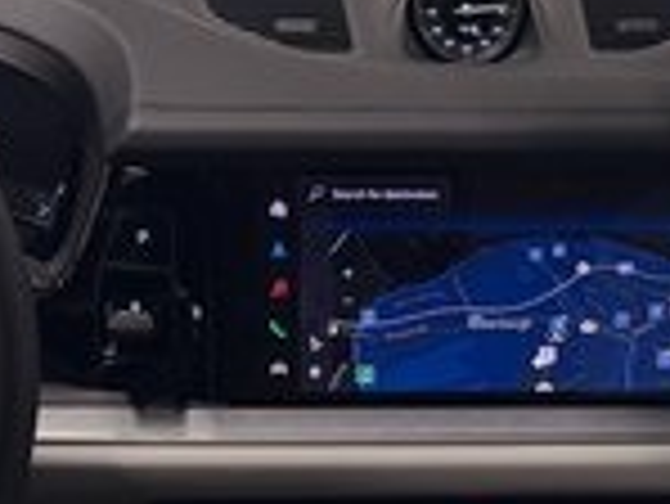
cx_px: 373
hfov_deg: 19.1
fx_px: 1995
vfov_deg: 14.3
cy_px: 405
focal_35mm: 103
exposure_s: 1/74
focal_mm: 6.76
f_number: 1.78
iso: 160
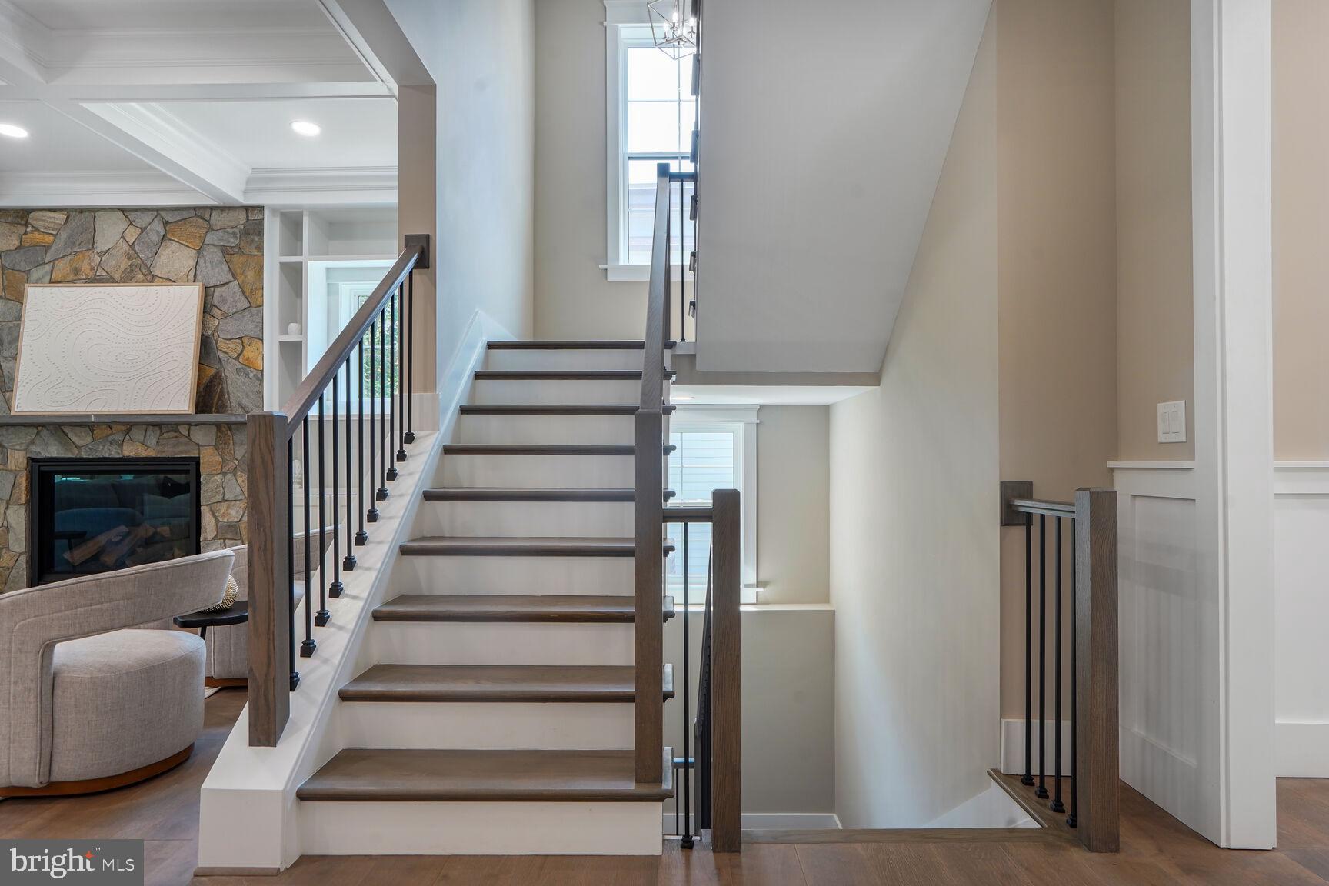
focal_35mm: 19
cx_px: 664
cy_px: 443
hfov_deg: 86.9
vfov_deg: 64.6
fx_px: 701
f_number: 8
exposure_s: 1/15
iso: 800
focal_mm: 19
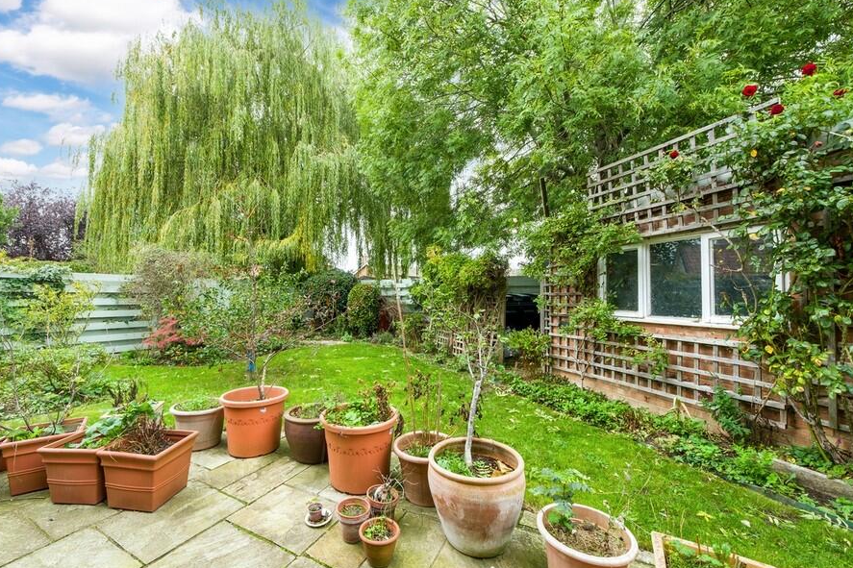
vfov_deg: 77.3
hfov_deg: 100.1
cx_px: 388
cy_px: 284
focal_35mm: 15
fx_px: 355
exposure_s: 1/40
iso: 160
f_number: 9
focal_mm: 8.6
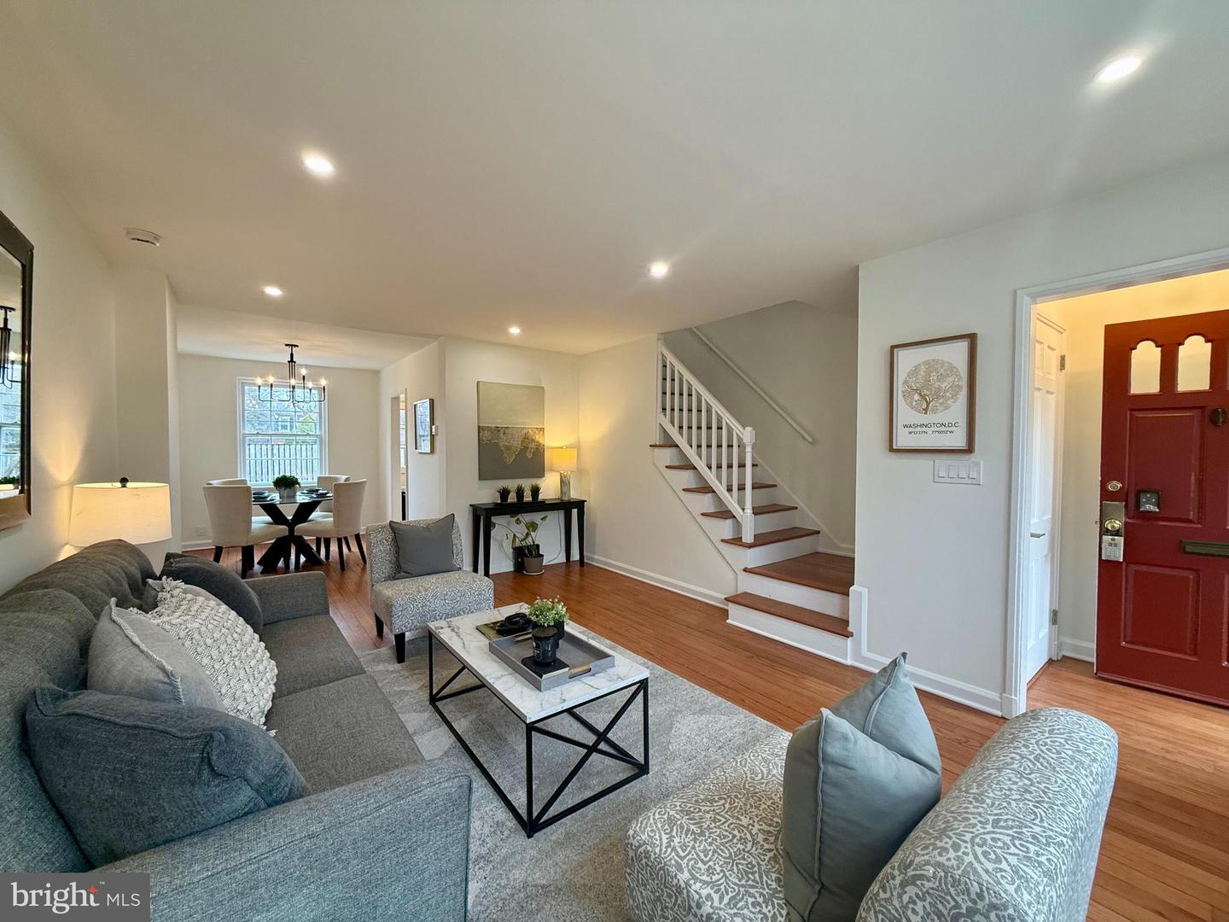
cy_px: 461
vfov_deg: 85.7
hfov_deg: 102.1
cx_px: 614
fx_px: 497
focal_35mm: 14
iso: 200
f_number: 2.2
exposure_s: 1/120
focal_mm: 2.22
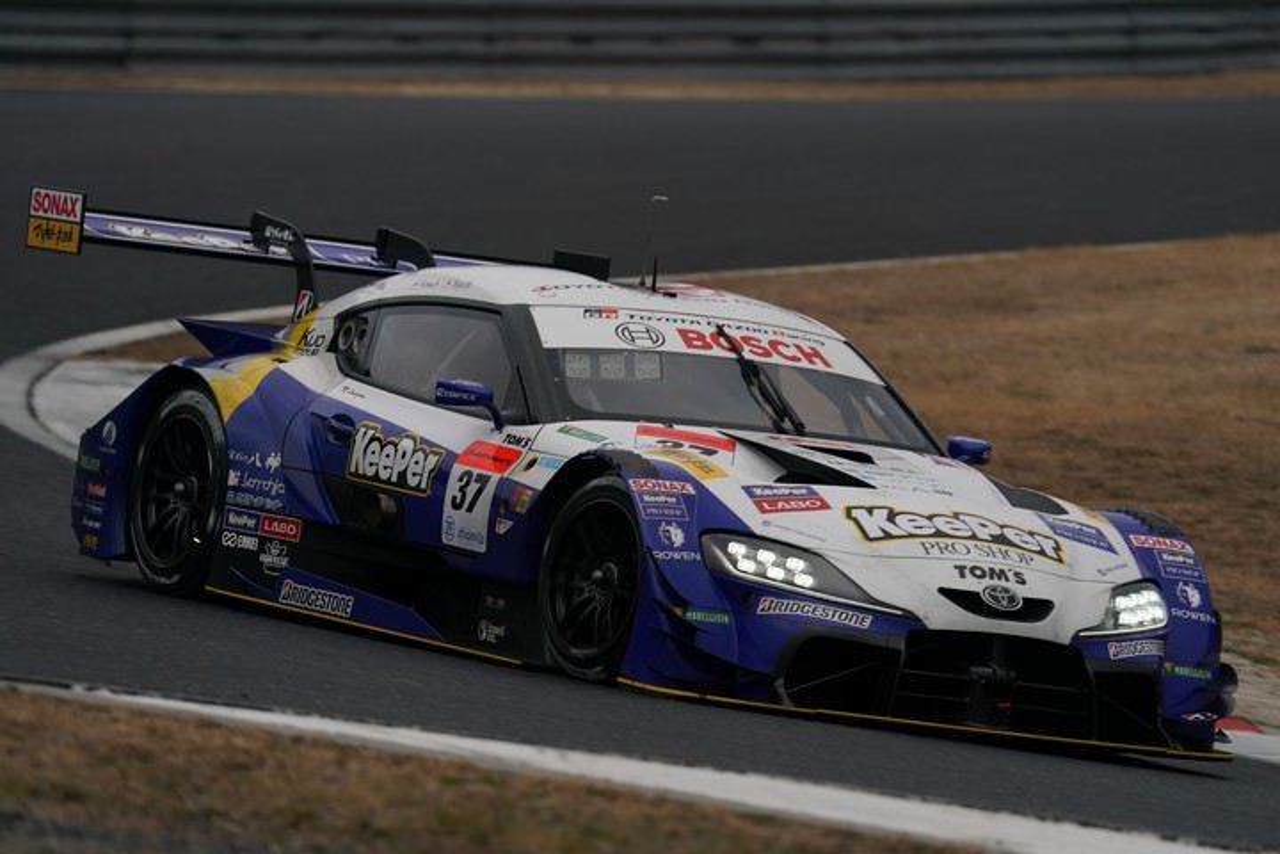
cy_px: 427
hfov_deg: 5.0
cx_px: 640
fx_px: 14612
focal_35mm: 411
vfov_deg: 3.3
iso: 400
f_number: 6.3
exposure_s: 1/640
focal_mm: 411
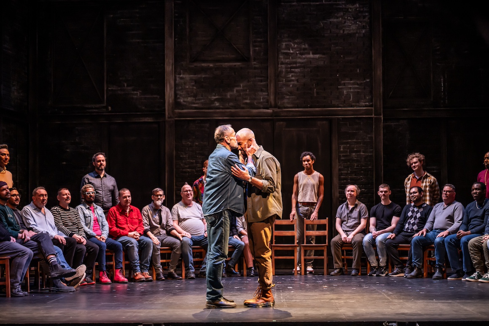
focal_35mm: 70
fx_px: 951
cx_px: 244
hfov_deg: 28.8
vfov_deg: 19.5
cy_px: 163
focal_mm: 70
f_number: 2.8
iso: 1400
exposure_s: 1/125
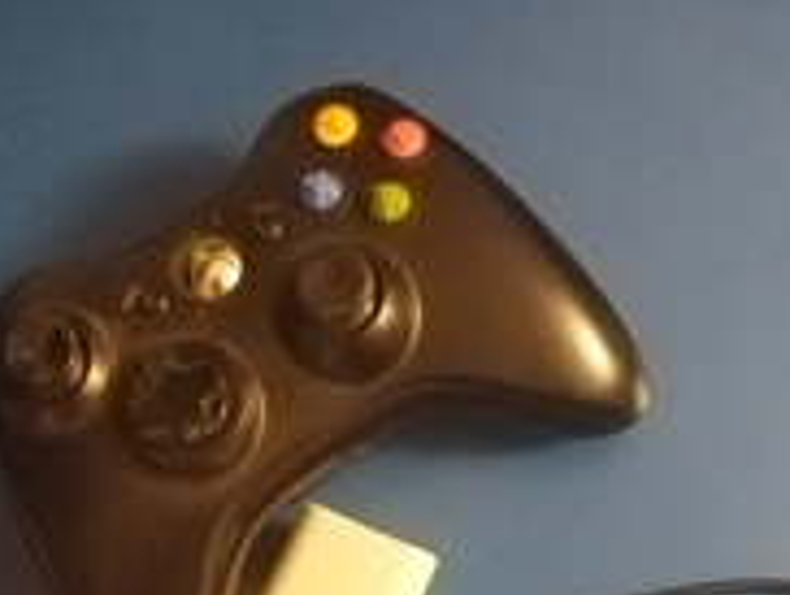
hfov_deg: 33.6
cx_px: 495
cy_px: 643
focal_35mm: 57
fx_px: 1303
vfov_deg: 24.2
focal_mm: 6.24
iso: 4628
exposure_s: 1/20
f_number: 1.8
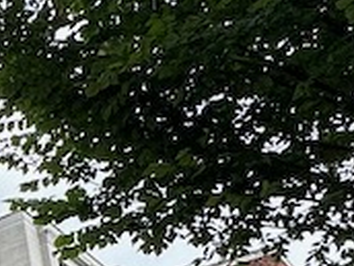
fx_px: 1064
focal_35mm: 104
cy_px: 417
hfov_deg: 14.8
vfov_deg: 13.3
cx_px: -397
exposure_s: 1/836
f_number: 2.2
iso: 40
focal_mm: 2.22
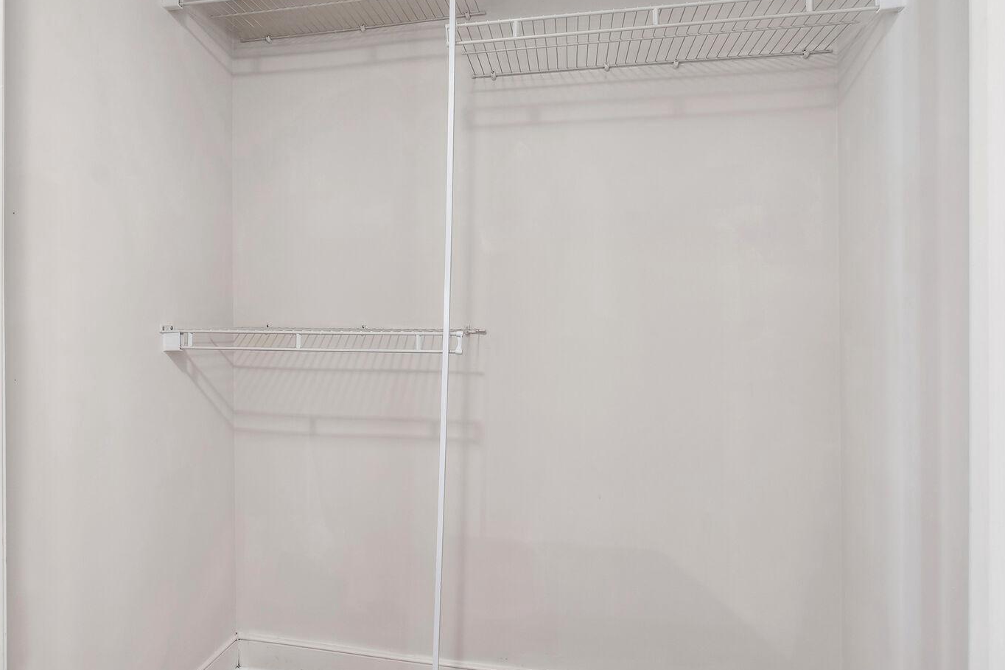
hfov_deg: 86.5
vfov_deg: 64.5
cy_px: 309
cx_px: 438
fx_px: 530
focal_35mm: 19
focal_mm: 10
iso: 200
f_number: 10
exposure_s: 2.5
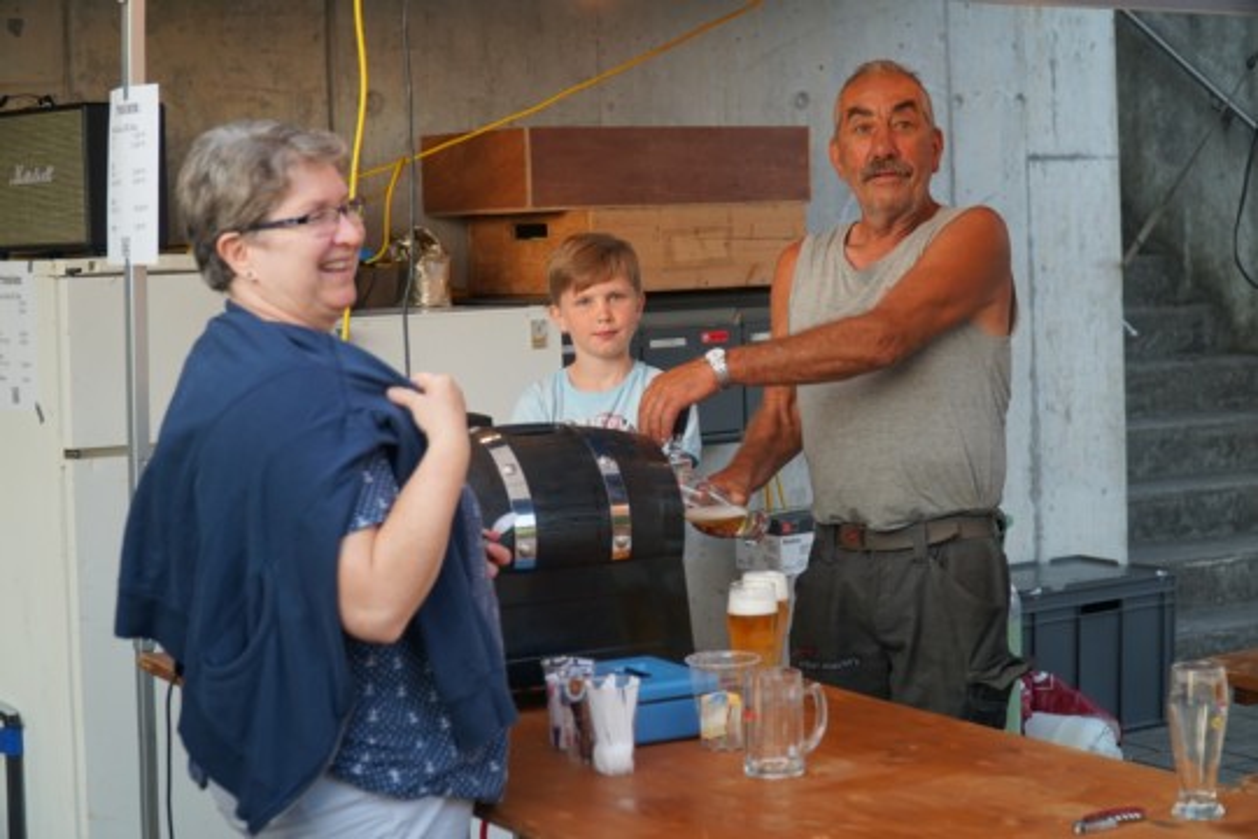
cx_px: 629
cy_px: 420
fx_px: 2359
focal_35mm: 68
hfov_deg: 29.9
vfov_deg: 20.2
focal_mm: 45
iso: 500
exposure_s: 1/160
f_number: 4
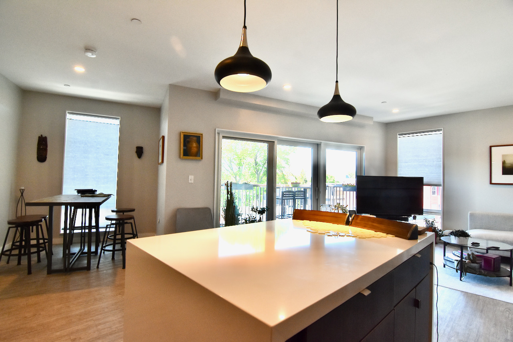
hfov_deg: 95.0
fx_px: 235
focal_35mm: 16
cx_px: 256
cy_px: 171
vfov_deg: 72.1
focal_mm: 11
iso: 800
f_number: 6.3
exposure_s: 1/160
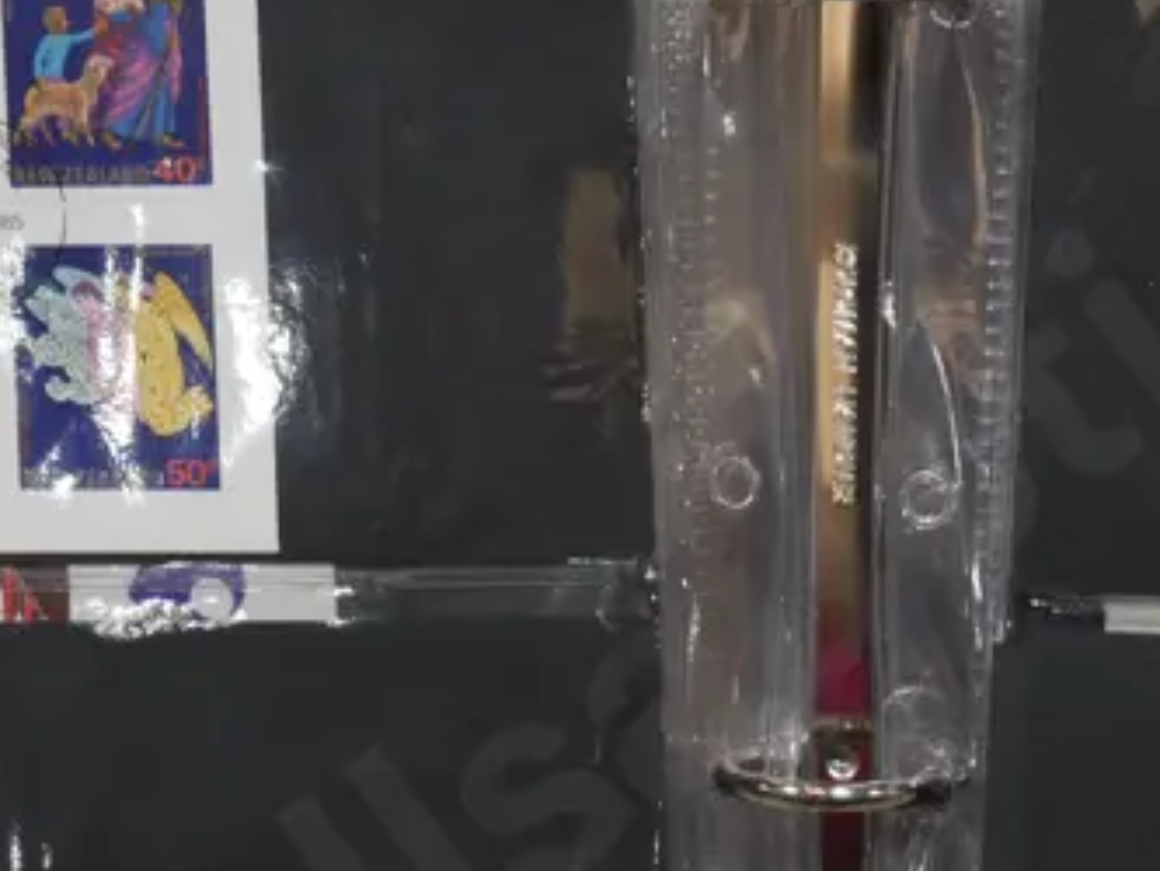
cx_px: 833
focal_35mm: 160
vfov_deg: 9.3
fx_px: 5364
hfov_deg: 12.3
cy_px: 580
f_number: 5.3
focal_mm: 26
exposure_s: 1/60
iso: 320
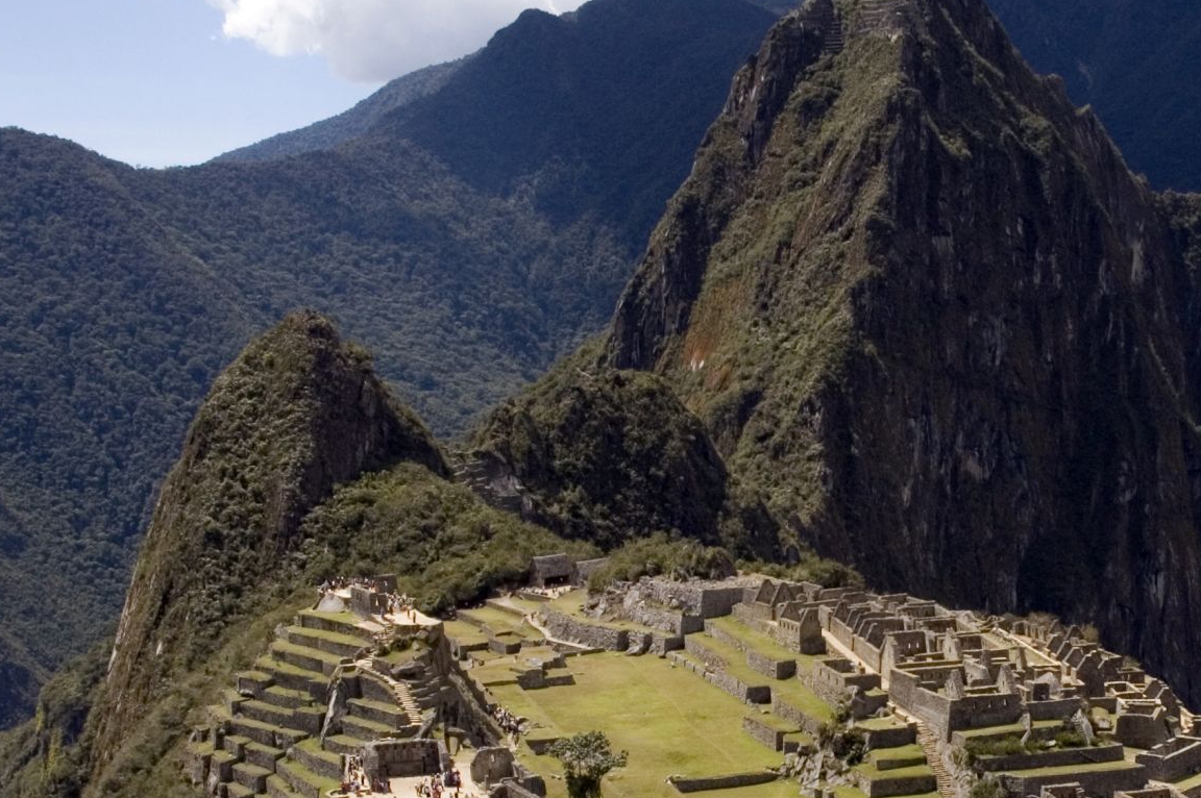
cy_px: 664
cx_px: 855
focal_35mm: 48
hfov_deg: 40.3
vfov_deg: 27.3
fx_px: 1600
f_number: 16
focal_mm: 18
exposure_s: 1/200
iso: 640
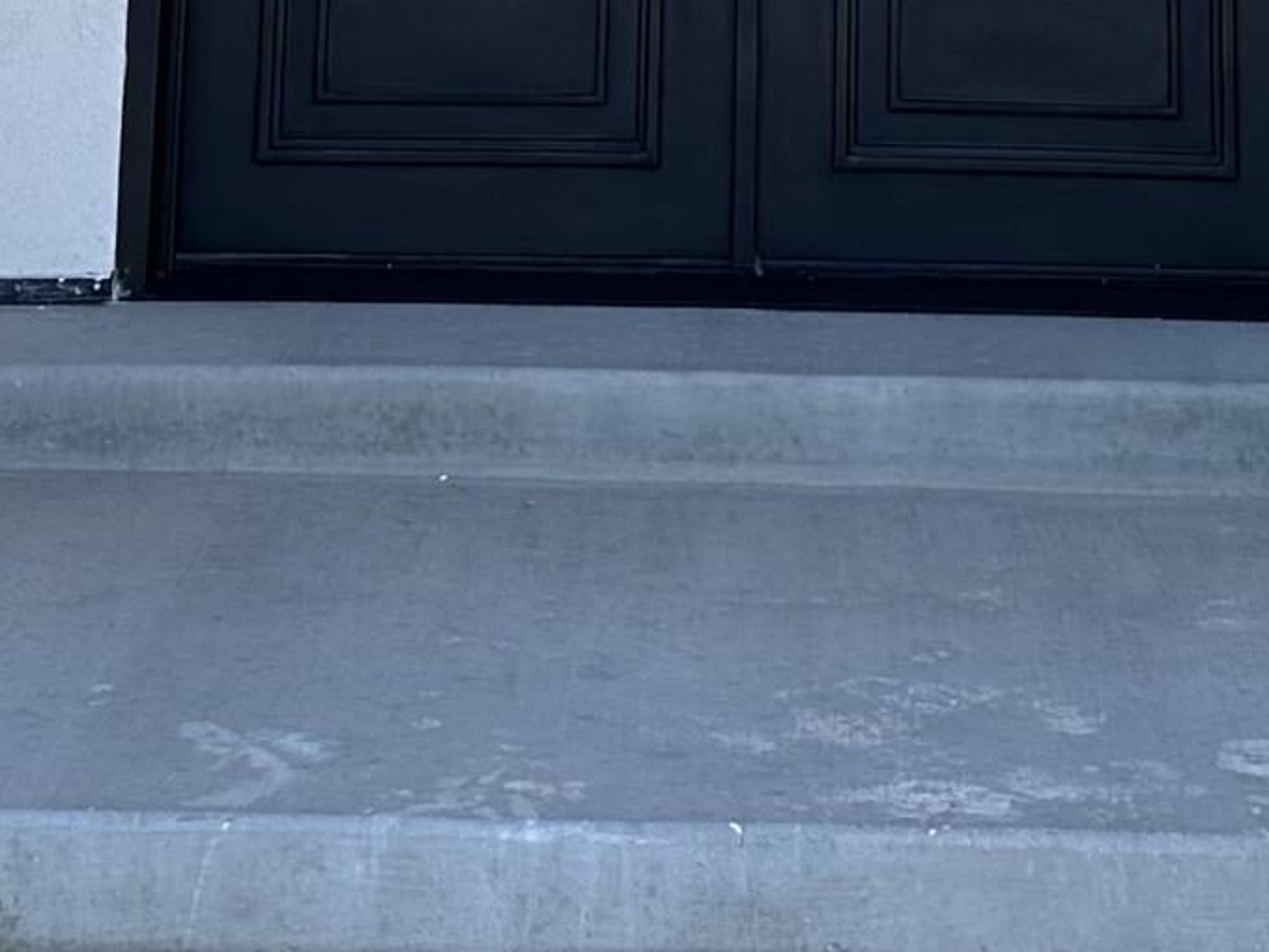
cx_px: 796
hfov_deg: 18.5
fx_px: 3885
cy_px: -1133
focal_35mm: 106
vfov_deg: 12.0
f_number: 1.78
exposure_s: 1/1095
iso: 80
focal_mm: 6.86
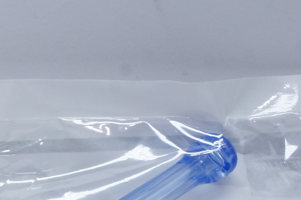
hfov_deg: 10.1
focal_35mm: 195
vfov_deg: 7.0
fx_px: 1627
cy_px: 247
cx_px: -219
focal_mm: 35
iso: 400
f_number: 14
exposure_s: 1/10
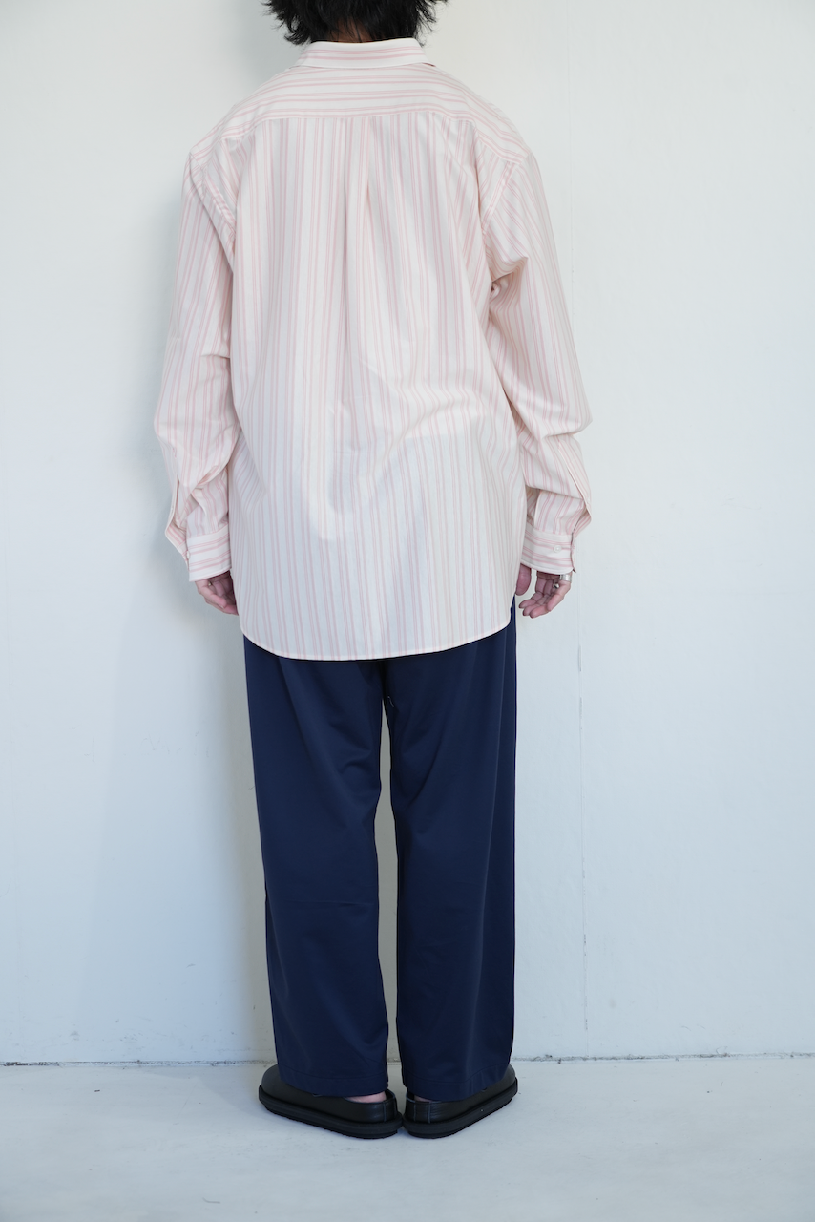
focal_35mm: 57
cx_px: 408
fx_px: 1934
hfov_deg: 23.8
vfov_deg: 35.0
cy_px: 611
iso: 400
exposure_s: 1/60
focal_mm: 57
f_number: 4
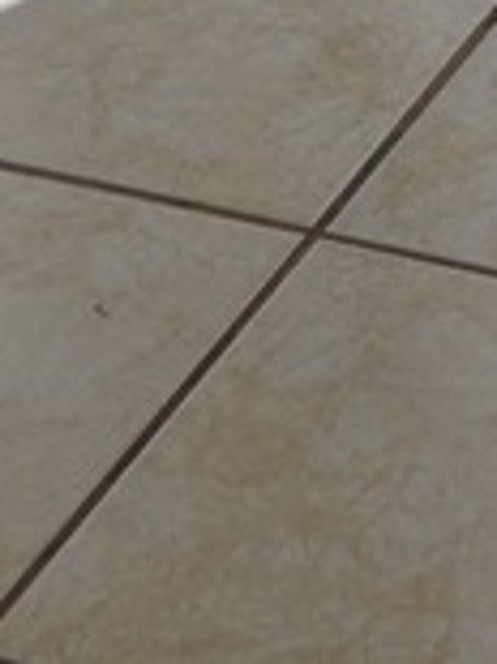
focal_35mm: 178
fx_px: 3412
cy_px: -908
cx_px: 835
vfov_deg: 9.8
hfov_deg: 8.1
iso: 25
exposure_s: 1/2536
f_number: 1.8
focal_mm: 5.4
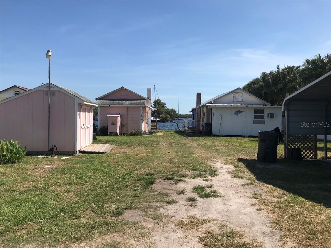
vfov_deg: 49.7
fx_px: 268
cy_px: 124
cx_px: 166
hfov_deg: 63.4
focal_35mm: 28
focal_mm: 3.99
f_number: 1.8
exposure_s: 1/2994
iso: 20
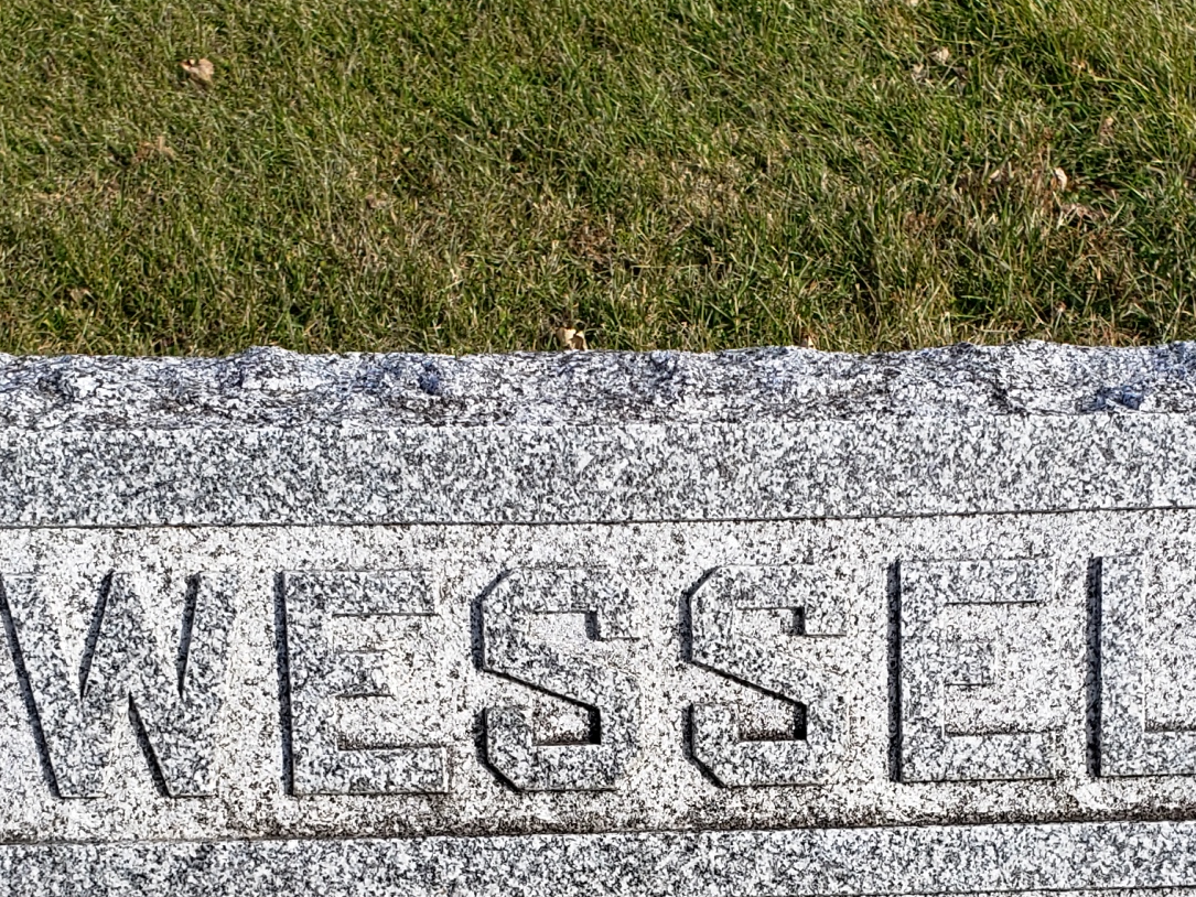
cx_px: 733
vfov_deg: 20.4
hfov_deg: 28.1
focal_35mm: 69
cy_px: 955
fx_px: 2384
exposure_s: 1/1013
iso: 50
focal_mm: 4.3
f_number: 2.4
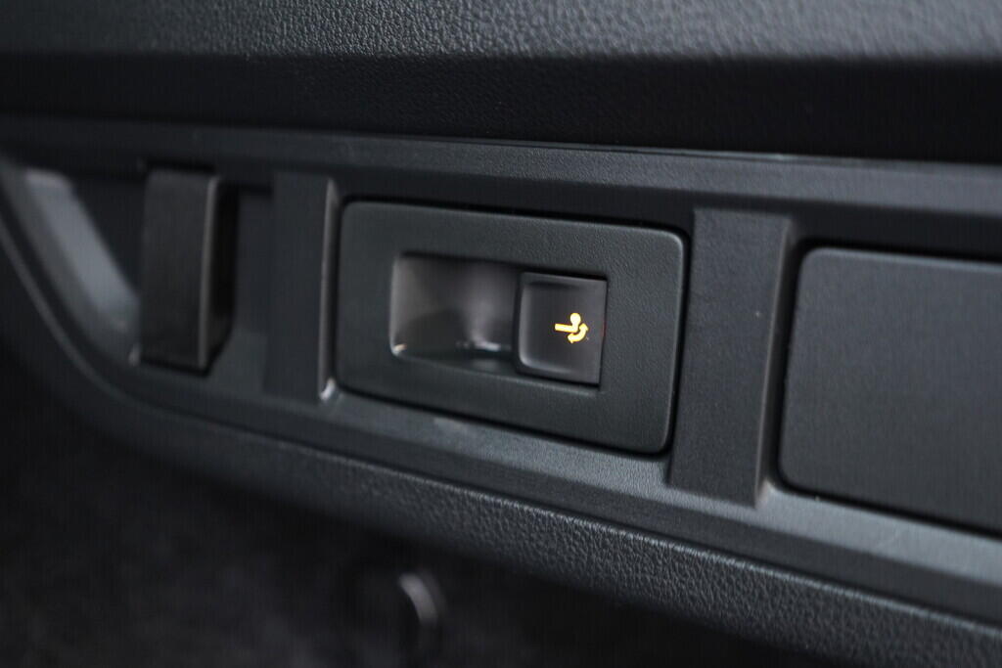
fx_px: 1002
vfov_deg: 36.9
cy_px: 334
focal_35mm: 36
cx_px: 501
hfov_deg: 53.1
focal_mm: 24
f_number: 2.8
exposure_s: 1/40
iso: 1000
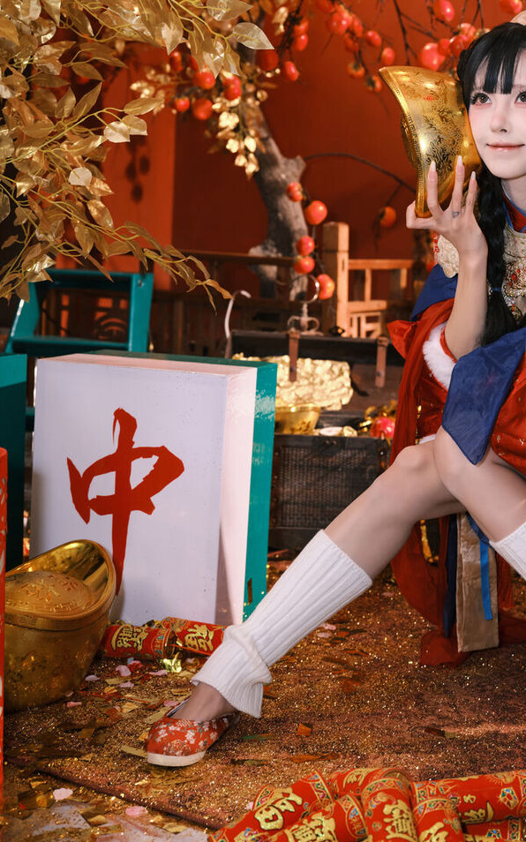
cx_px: 455
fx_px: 1285
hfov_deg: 22.7
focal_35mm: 56
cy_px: 322
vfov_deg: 36.1
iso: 800
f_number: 4
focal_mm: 45
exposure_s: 1/125
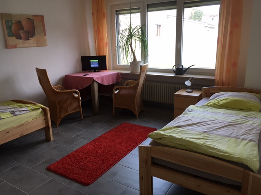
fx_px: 219
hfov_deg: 61.7
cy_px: 98
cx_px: 130
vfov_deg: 48.2
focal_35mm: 29
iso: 25
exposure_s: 1/33
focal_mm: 4.15
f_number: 2.2
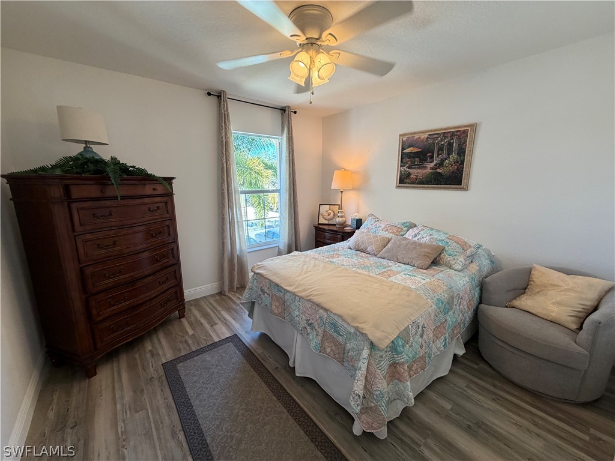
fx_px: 249
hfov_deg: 102.1
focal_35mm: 14
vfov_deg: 85.7
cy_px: 230
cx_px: 308
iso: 200
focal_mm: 2.22
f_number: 2.2
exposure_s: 1/120
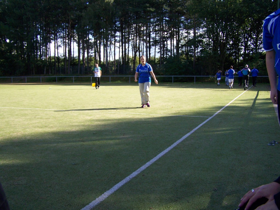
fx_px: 307
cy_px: 105
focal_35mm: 38
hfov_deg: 49.0
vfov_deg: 37.7
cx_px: 140
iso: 160
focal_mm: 6.3
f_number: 2.8
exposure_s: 1/800
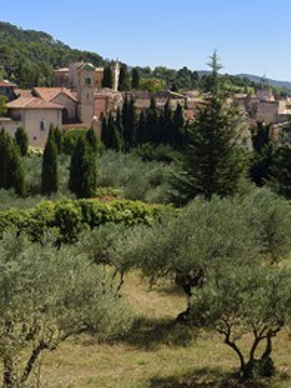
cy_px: 188
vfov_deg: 25.3
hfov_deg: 19.0
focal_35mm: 77
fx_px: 862
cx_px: 68
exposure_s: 1/250
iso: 200
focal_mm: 50
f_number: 11
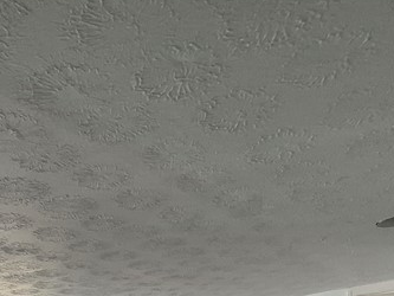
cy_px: 438
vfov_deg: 26.6
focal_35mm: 40
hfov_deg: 45.6
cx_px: 114
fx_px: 455
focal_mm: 1.74
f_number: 2.2
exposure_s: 1/60
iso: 250
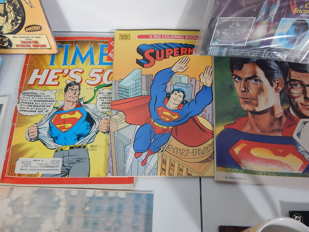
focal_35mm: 34
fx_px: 304
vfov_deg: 41.8
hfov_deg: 54.0
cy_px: 116
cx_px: 154
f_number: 3.3
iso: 320
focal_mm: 6.1
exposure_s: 1/30
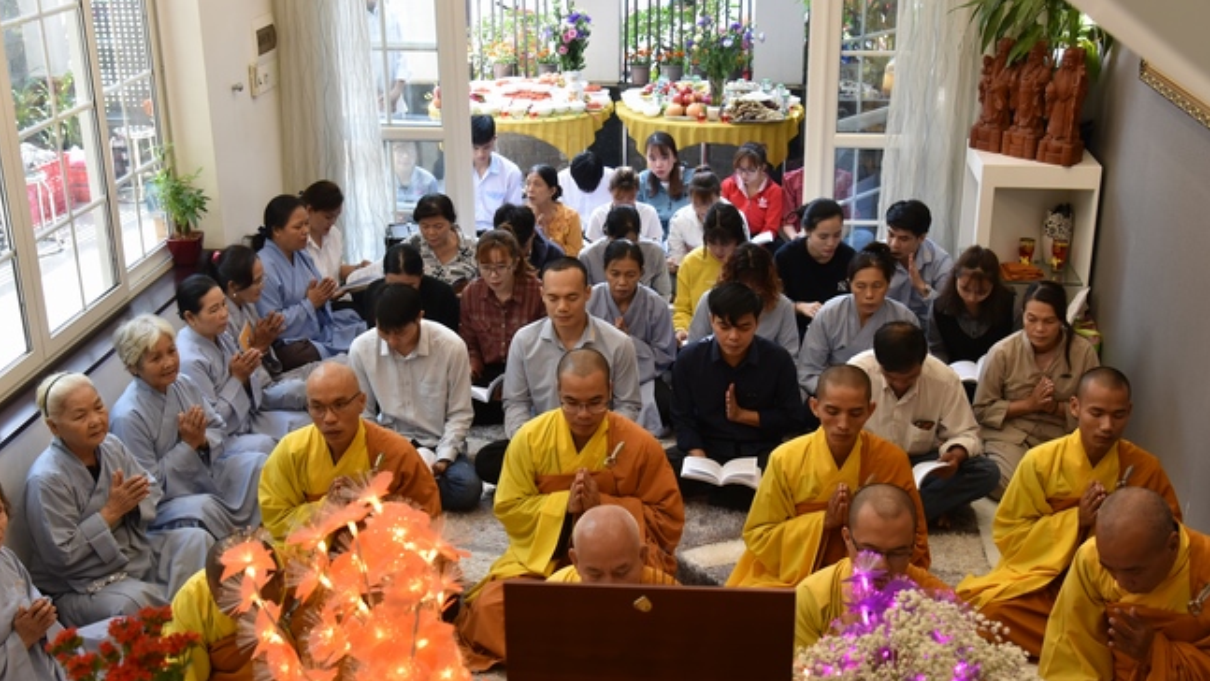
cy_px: 357
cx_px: 604
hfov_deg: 50.5
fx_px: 1283
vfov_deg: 29.7
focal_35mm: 40
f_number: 5
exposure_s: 1/100
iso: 1250
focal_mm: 38
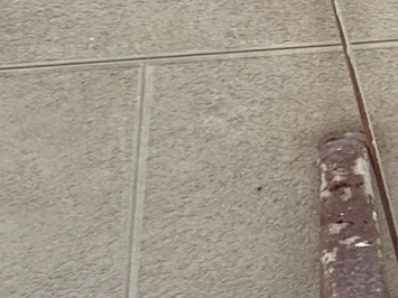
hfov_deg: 10.7
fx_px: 1161
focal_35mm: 101
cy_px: -220
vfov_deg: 13.3
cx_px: 1262
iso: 125
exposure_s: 1/99
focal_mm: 2.22
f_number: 2.2
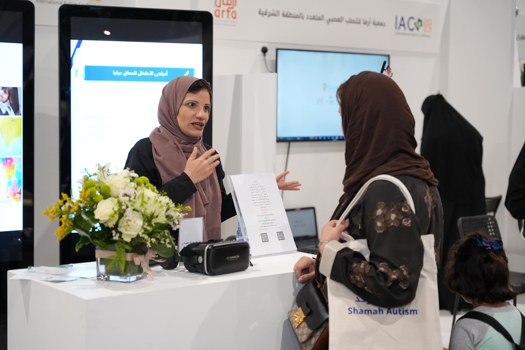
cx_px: 262
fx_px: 869
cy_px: 175
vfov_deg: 22.8
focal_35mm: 60
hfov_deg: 33.6
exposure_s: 1/160
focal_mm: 59.6
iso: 1000
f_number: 2.8
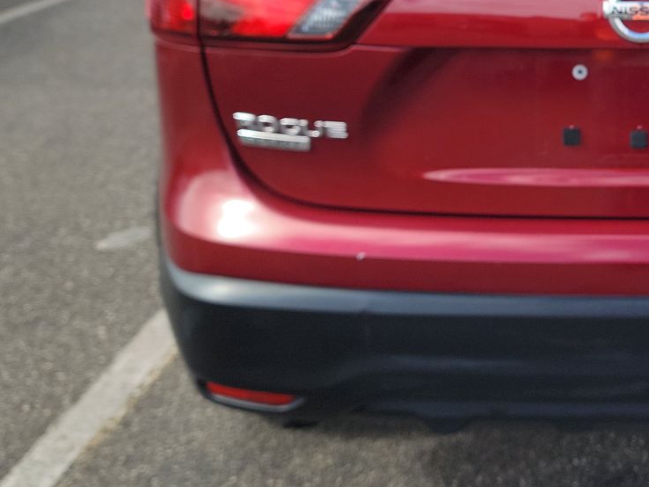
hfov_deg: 33.9
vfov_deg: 27.0
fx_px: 975
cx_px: 634
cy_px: 45
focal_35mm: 52
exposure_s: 1/436
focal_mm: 6.7
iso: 50
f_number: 1.8
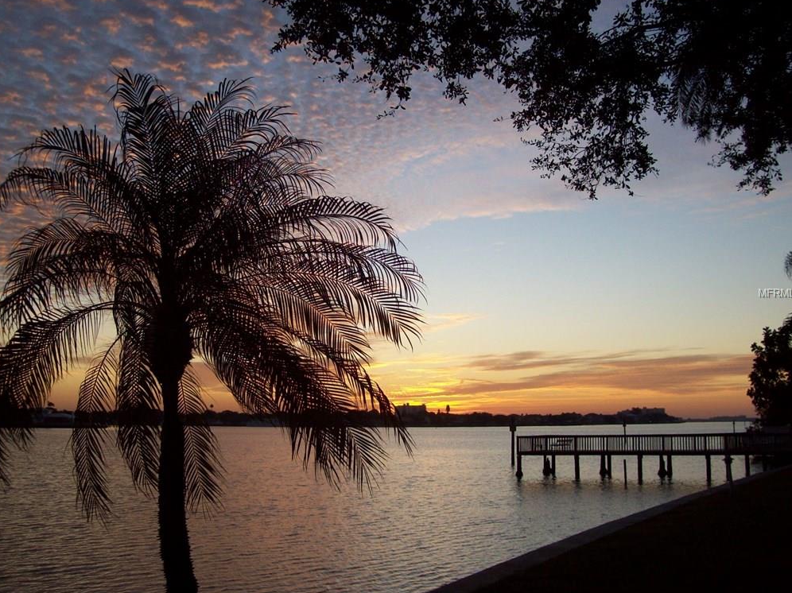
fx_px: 846
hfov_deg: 50.2
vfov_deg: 38.6
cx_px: 399
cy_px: 294
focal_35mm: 37
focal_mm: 6
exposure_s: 1/306
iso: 80
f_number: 2.7
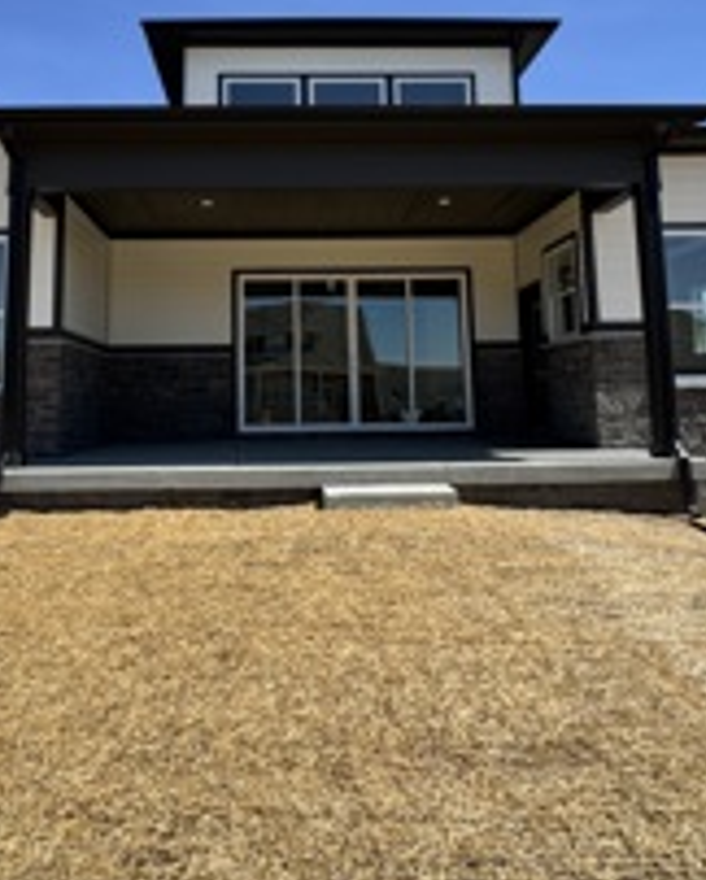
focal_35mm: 27
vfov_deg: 62.9
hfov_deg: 52.9
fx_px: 704
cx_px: 283
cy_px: 318
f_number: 2.2
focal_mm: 2.22
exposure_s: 1/1178
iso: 50
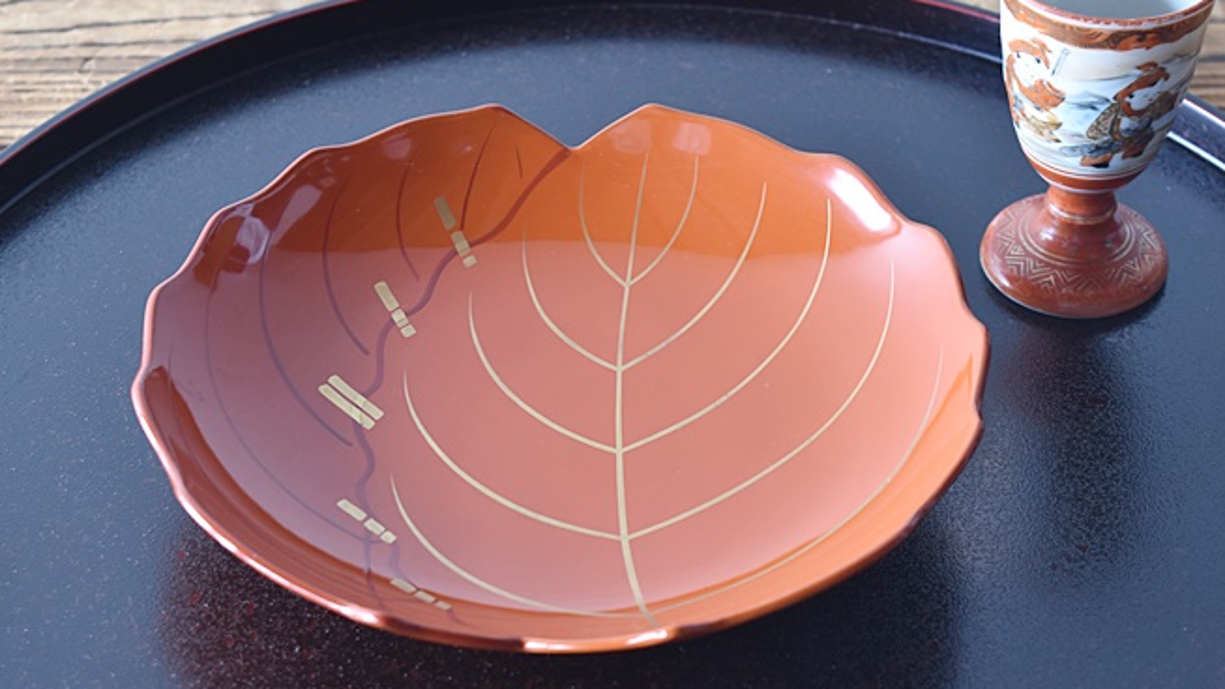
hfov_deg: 20.2
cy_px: 370
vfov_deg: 11.5
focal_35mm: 106
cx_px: 530
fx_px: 3432
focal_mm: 55
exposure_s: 1/5
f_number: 5.6
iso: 400
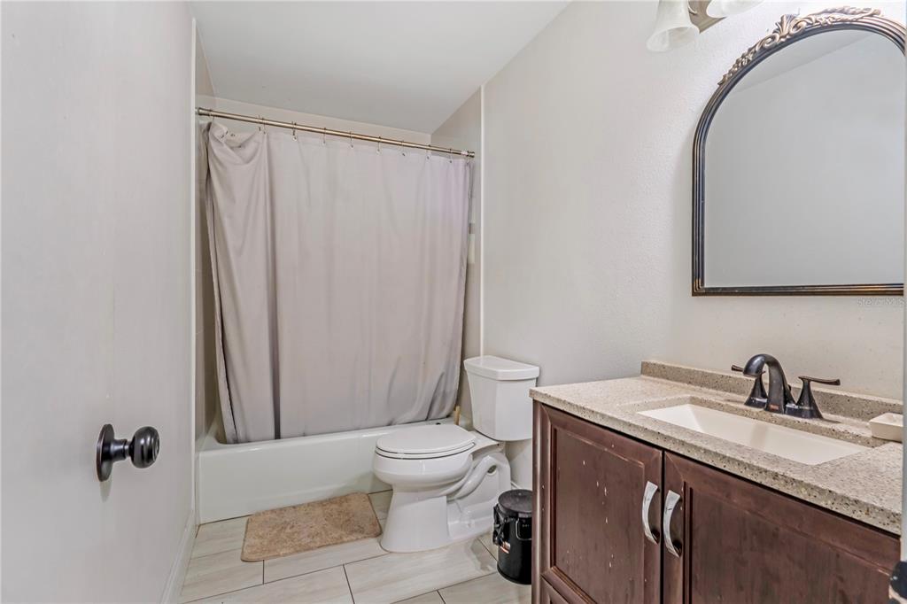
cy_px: 302
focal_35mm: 16
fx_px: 416
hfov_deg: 95.0
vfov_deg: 72.0
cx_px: 454
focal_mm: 11
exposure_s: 1/60
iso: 250
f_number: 9
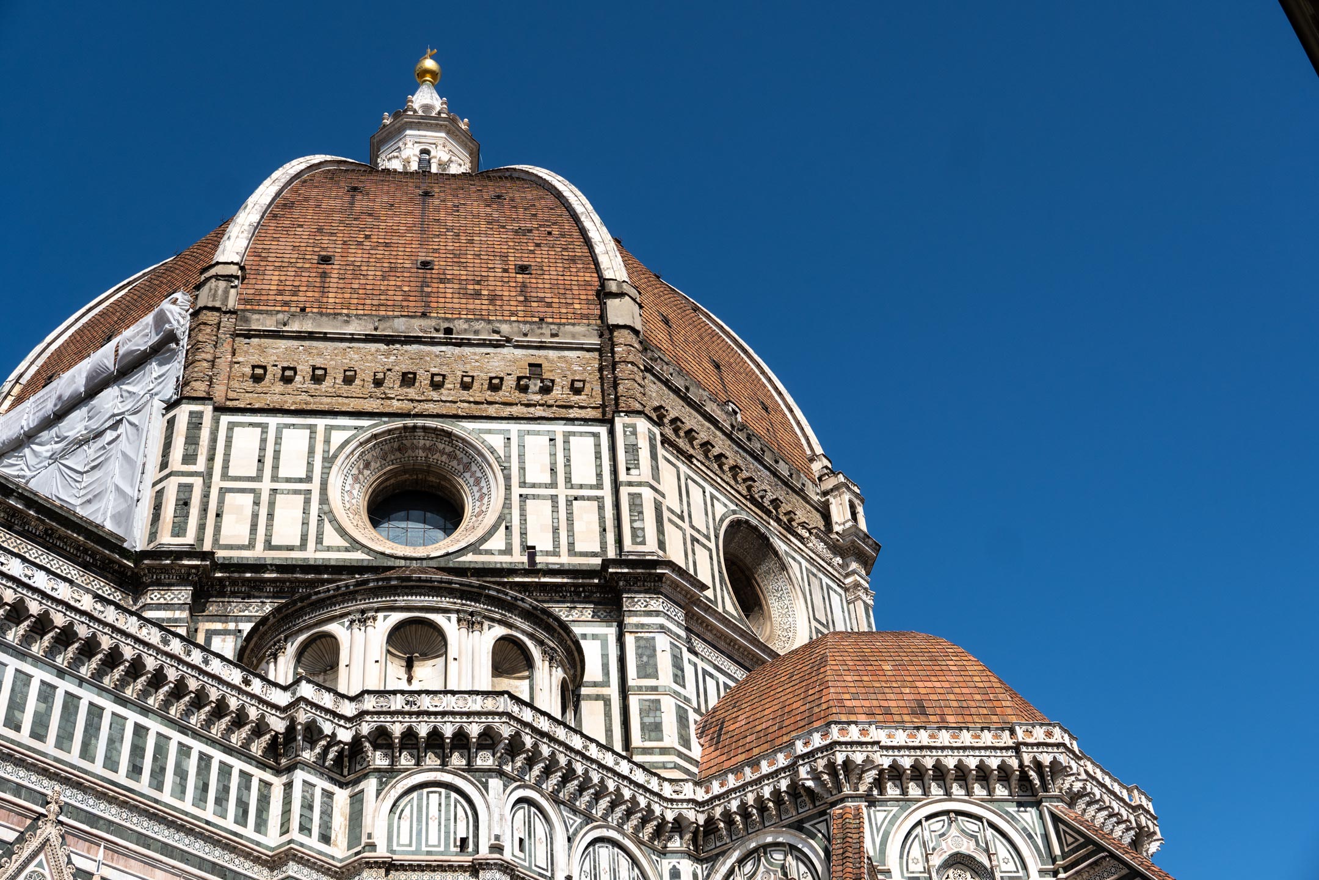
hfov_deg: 47.0
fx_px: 1517
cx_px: 660
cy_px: 440
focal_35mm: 41
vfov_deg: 32.3
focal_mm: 27.6
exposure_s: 1/1250
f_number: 5.6
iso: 100
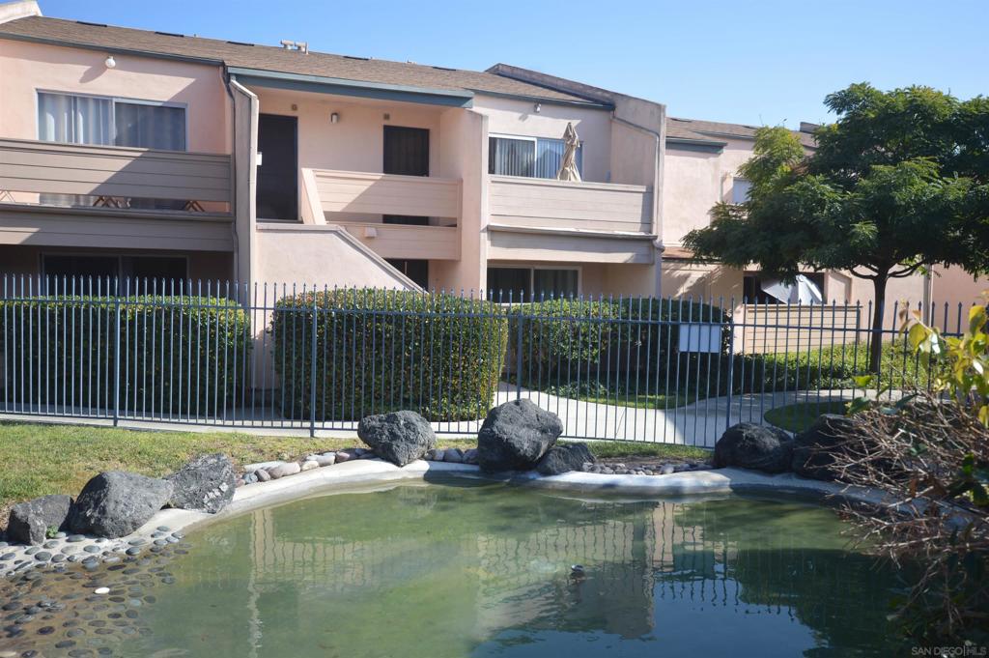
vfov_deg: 43.5
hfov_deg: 62.0
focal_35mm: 30
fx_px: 823
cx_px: 494
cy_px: 329
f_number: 6.3
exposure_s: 1/160
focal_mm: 20
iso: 100
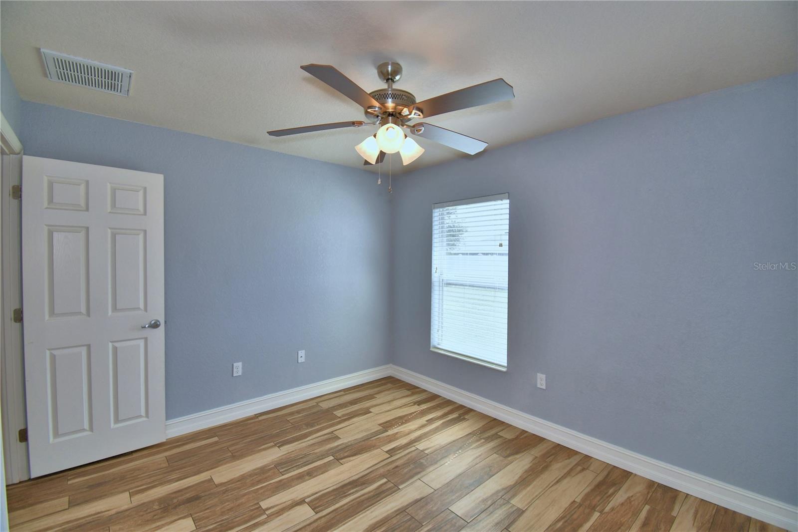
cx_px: 399
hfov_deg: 100.4
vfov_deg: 77.3
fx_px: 332
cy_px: 266
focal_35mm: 15
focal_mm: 10
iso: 100
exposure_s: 1/80
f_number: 4.5
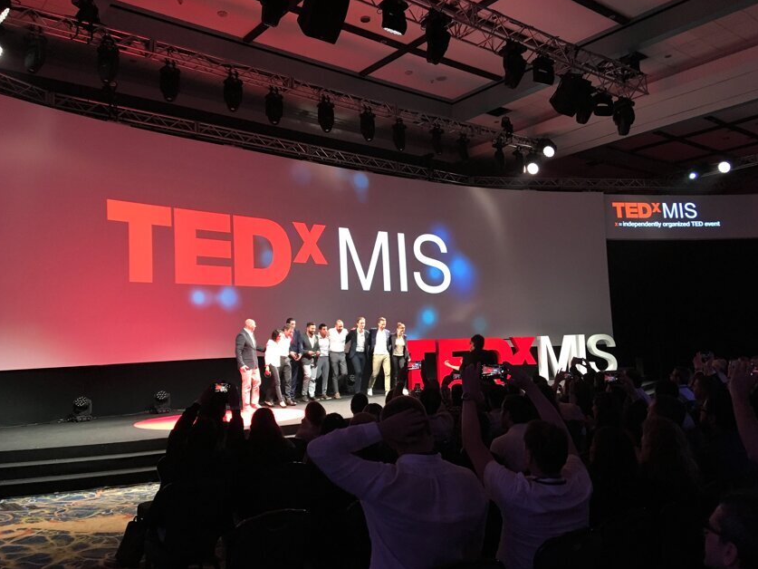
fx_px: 657
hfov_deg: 60.0
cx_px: 384
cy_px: 280
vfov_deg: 46.8
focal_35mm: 30
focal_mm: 4.15
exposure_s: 1/30
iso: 125
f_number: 2.2
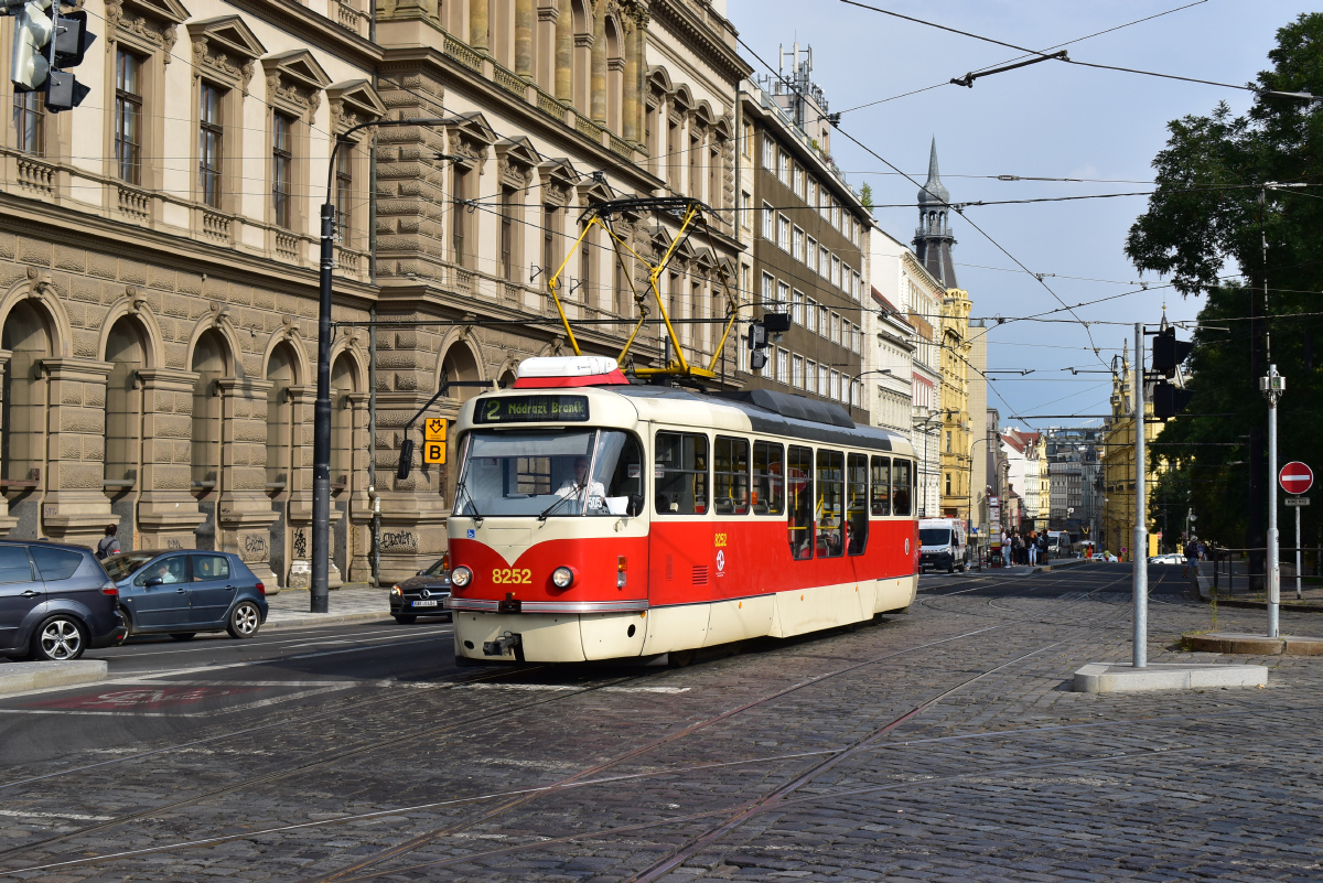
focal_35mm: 51
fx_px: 1875
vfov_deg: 26.5
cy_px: 442
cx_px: 662
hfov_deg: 38.9
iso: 250
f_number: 10
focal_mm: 34
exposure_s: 1/400
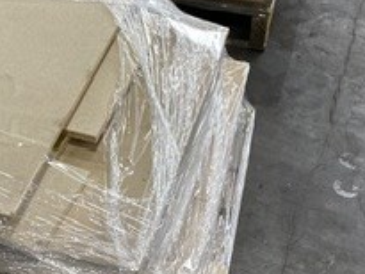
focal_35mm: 81
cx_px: 96
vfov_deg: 18.1
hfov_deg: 23.9
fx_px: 855
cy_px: 78
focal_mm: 4.25
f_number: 1.8
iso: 125
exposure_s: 1/106
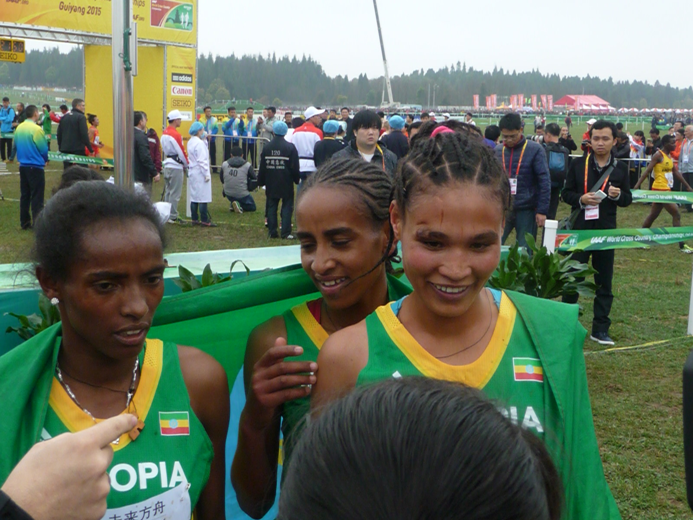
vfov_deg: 26.6
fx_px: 1101
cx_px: 346
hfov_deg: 34.9
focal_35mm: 55
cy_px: 260
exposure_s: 1/500
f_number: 4.3
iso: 500
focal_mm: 9.3
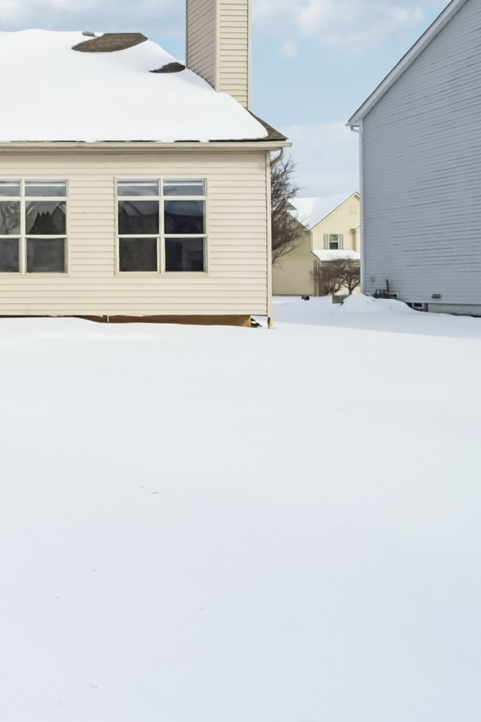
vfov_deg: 56.2
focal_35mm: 32
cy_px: 191
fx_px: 642
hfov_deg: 31.5
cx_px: -147
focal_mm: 14
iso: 500
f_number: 8
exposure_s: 1/8000
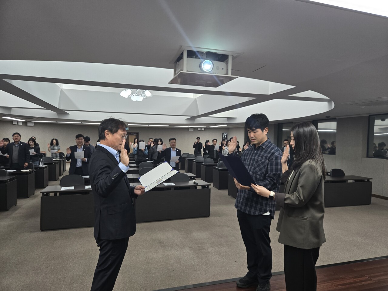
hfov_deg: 73.9
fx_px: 258
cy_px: 146
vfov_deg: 58.9
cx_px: 194
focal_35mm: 23
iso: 125
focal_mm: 5.4
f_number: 1.8
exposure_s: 1/120
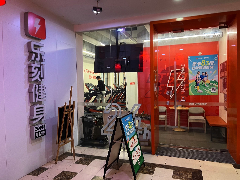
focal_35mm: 26
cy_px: 90
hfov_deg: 67.3
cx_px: 120
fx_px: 180
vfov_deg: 53.1
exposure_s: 1/50
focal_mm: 5.7
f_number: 1.5
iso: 160
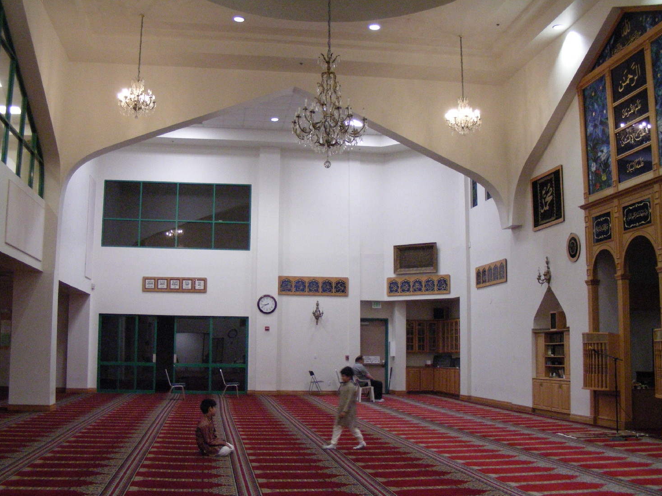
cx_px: 324
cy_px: 248
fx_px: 746
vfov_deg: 36.8
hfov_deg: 47.9
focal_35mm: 39
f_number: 3.5
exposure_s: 1/21
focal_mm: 6.3
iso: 400
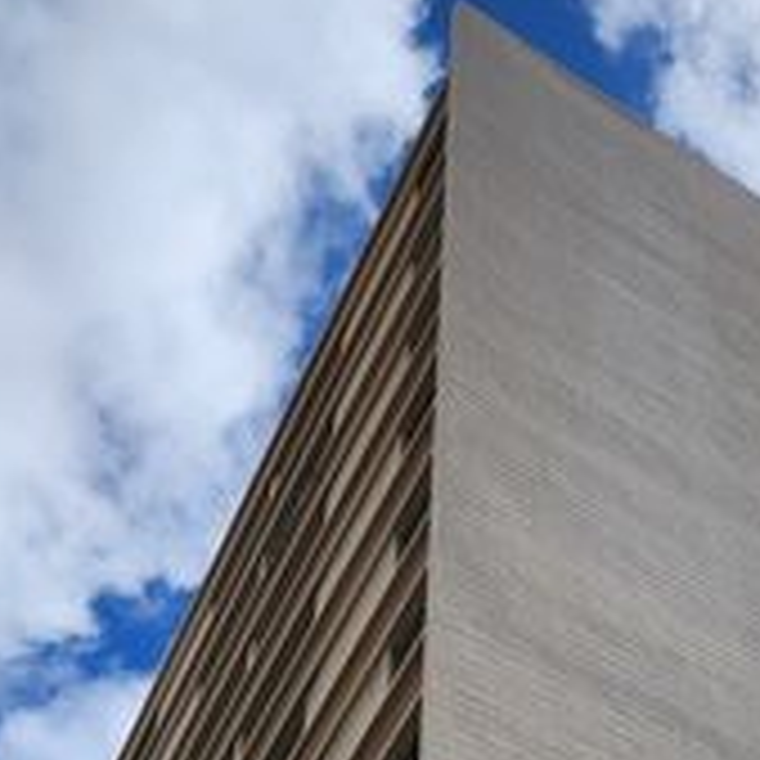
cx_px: 504
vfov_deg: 17.9
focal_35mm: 80
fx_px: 1987
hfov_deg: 21.6
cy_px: 1306
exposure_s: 1/3502
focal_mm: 5.4
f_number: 1.8
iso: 20
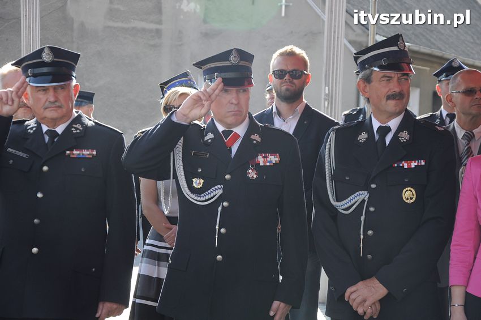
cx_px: 240
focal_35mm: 105
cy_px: 160
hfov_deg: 19.5
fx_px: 1402
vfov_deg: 13.0
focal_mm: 70
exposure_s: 1/400
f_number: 5.3
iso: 400
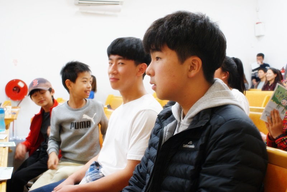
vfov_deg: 34.3
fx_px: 311
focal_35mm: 39
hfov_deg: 49.5
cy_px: 96
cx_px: 144
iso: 400
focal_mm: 26
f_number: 4.5
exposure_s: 1/30
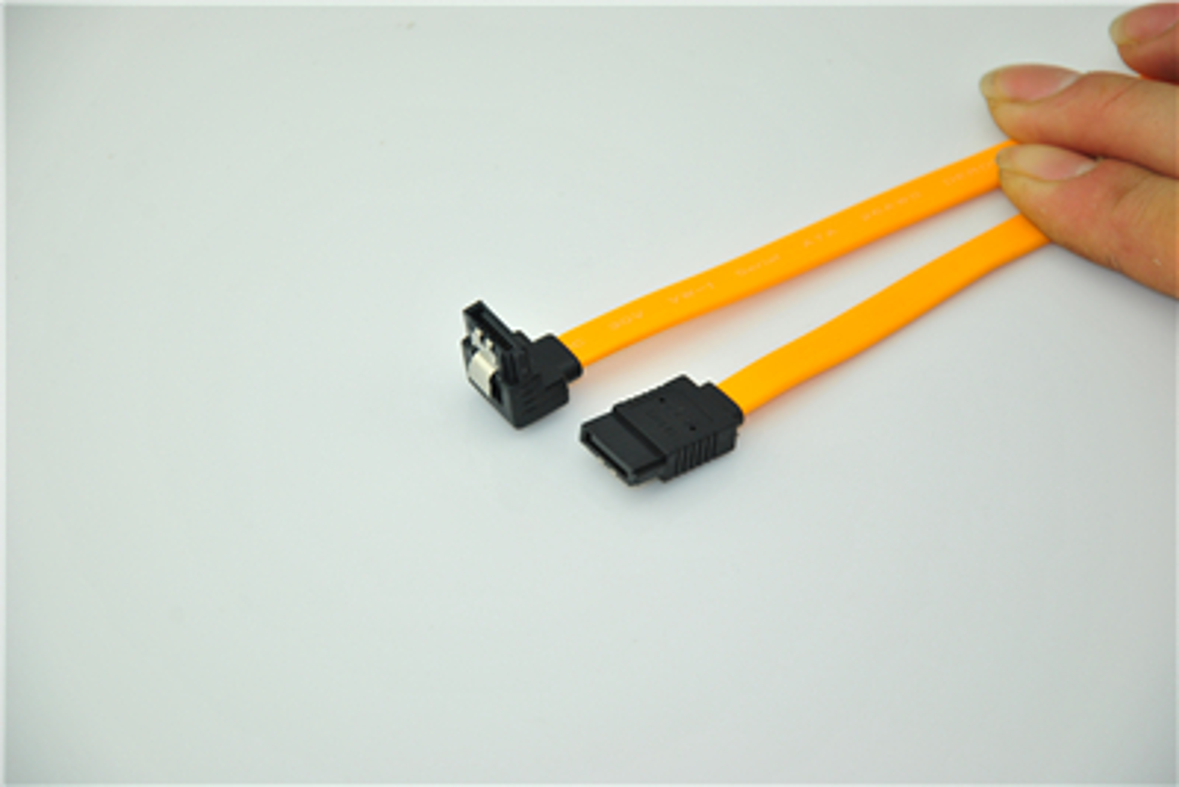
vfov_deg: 8.7
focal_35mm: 158
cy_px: 394
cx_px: 590
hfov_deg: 13.0
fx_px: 5160
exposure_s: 1/125
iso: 200
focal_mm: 105
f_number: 6.3
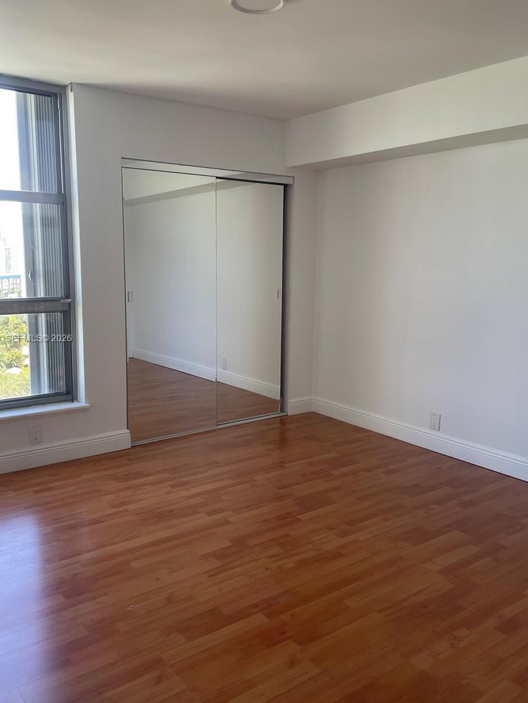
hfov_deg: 48.2
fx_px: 590
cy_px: 339
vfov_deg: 61.6
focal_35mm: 29
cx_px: 245
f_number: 1.6
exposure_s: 1/121
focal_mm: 4.2
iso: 64
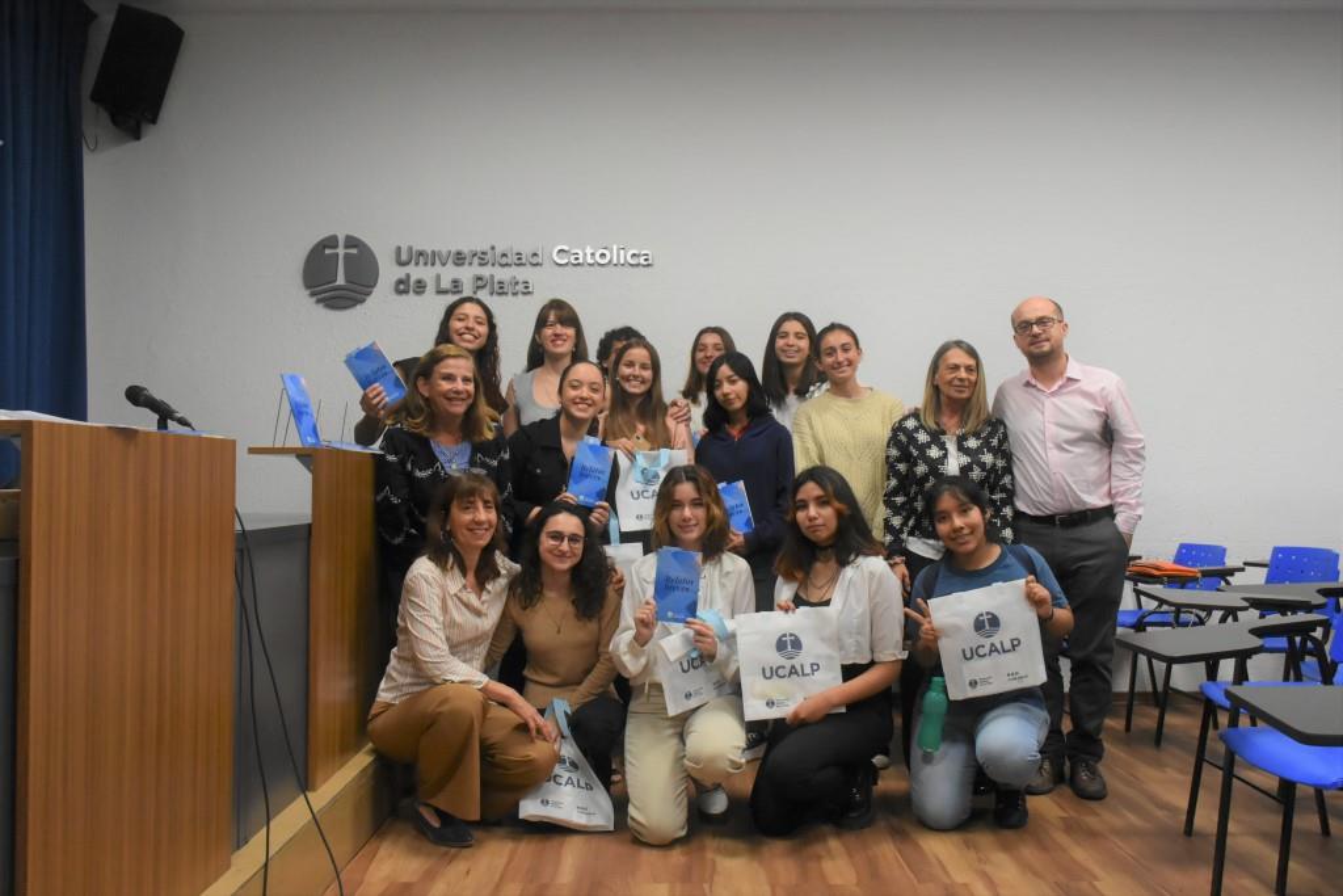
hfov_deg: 57.2
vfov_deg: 40.0
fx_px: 1231
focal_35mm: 33
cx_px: 672
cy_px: 448
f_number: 7.1
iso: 3200
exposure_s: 1/200
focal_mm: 22
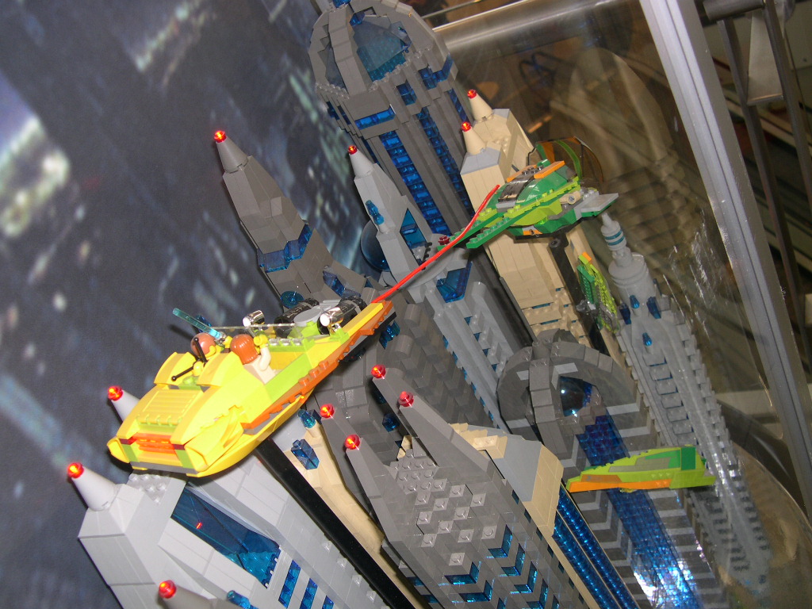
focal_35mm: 38
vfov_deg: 37.7
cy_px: 304
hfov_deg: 49.0
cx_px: 406
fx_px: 891
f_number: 2.8
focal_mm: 8
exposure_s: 1/60
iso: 100
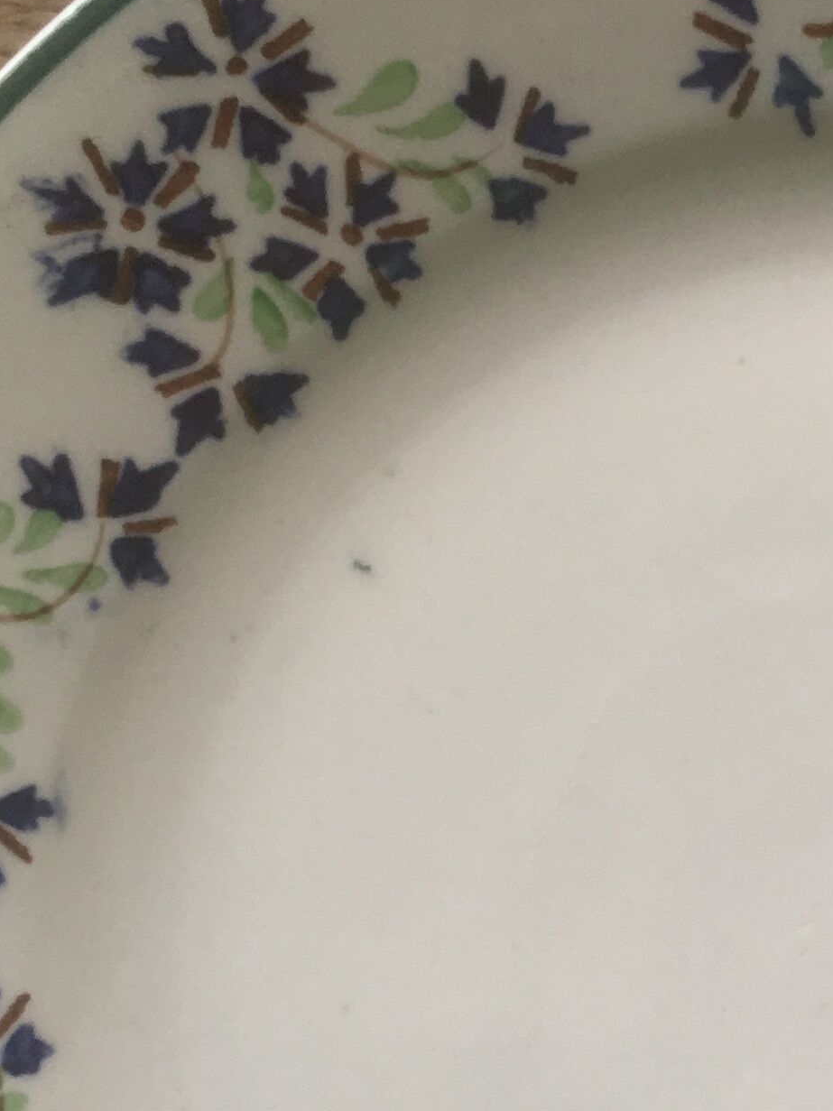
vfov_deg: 20.4
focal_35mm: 95
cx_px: 930
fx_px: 3049
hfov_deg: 15.1
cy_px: 882
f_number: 2.2
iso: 40
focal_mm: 4.15
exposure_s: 1/100
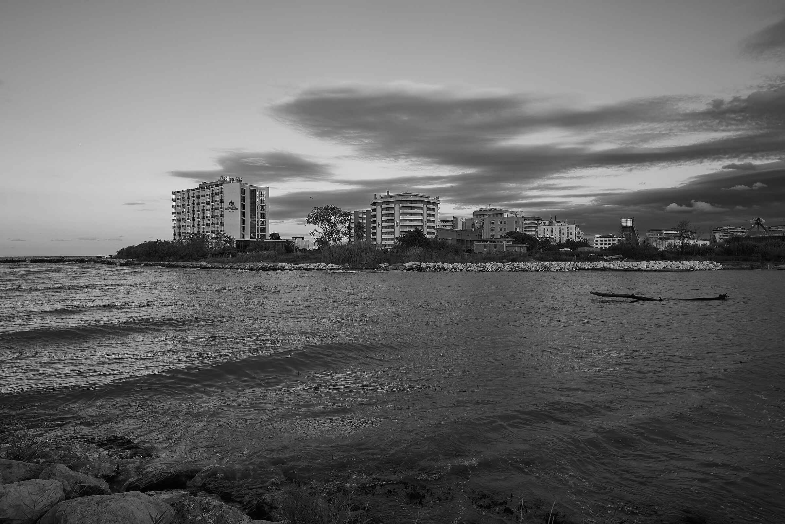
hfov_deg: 81.2
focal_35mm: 21
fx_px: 458
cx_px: 392
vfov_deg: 59.6
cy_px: 262
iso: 100
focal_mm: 21
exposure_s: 1/50
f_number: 8
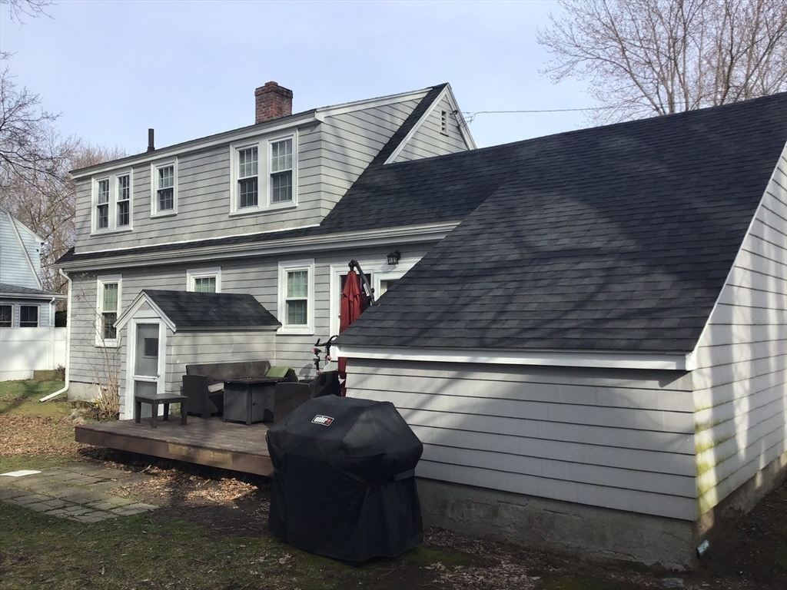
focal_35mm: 31
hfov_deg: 58.4
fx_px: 705
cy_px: 295
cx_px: 394
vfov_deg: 45.4
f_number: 2.4
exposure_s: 1/936
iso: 25
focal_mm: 3.3
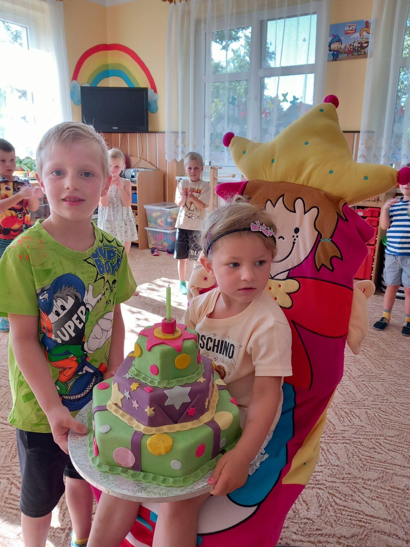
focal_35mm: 27
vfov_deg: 65.3
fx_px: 426
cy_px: 274
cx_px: 205
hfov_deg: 51.4
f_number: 1.8
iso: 80
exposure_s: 1/50
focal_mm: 4
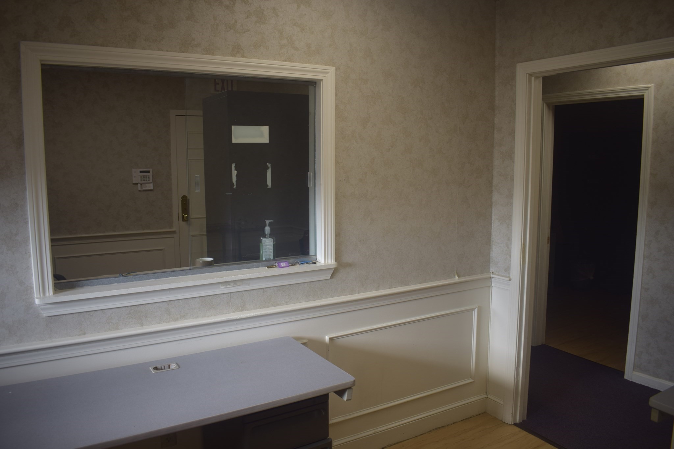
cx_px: 337
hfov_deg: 67.4
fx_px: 505
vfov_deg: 47.9
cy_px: 224
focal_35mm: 27
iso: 200
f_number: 3.5
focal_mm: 18
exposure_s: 1/80
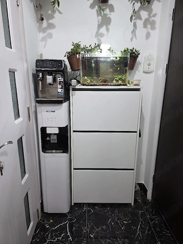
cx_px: 92
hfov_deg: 58.9
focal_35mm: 23
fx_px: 162
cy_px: 122
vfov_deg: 73.9
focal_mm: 6.3
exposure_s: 1/101
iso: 400
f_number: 1.7
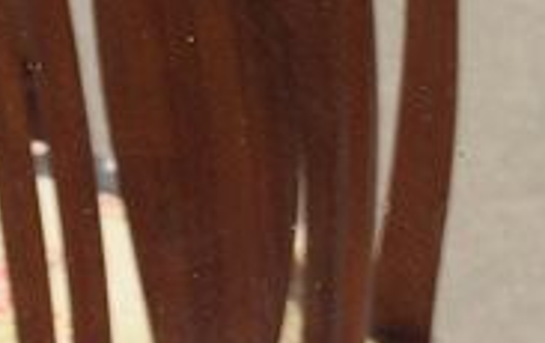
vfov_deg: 7.5
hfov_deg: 13.3
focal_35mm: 156
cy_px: 998
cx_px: 438
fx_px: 2321
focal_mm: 4.12
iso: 40
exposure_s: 1/3731
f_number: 2.2
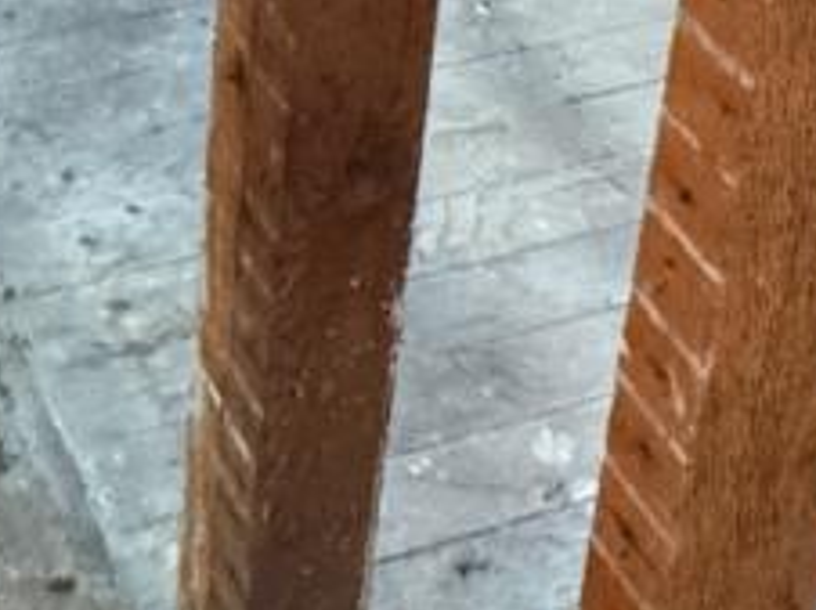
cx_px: 54
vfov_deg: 13.7
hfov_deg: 20.6
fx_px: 2190
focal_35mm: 93
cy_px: -576
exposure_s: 1/60
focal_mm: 2.22
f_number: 2.2
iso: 800
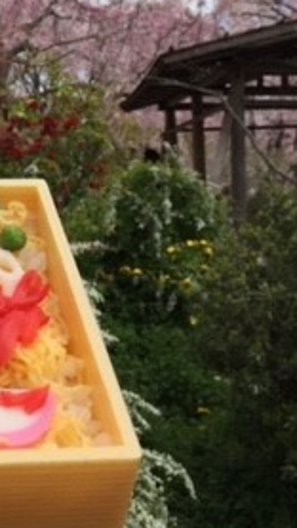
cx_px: -128
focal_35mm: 73
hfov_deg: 15.5
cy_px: 34
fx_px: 1021
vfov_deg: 27.7
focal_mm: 4.15
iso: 32
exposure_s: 1/1582
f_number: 2.2
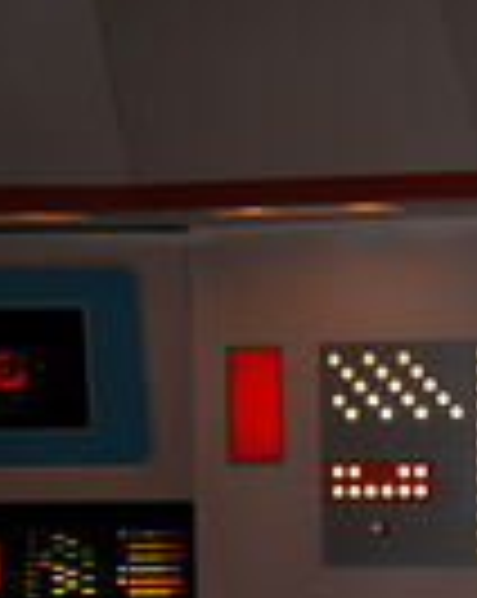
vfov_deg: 14.3
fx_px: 2335
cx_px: 657
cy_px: 661
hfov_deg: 11.3
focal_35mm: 132
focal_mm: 11.6
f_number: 3
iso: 100
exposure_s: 1/60
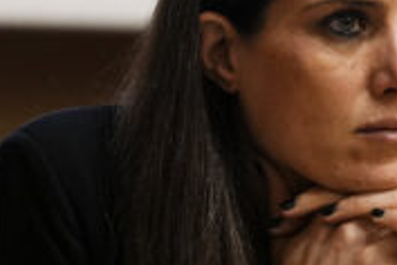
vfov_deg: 3.1
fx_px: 4863
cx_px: 283
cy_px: 92
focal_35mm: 441
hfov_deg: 4.7
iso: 2000
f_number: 2.8
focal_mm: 200
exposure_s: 1/200
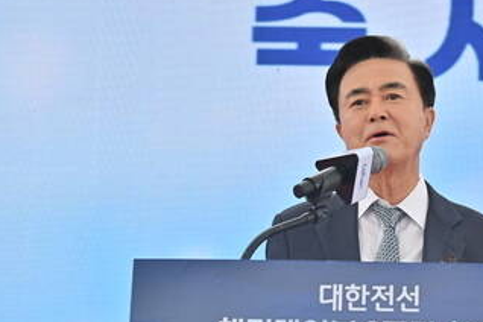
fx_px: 1892
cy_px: 133
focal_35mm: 141
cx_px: 381
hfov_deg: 14.5
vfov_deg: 9.7
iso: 200
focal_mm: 70
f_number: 5.6
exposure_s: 1/250
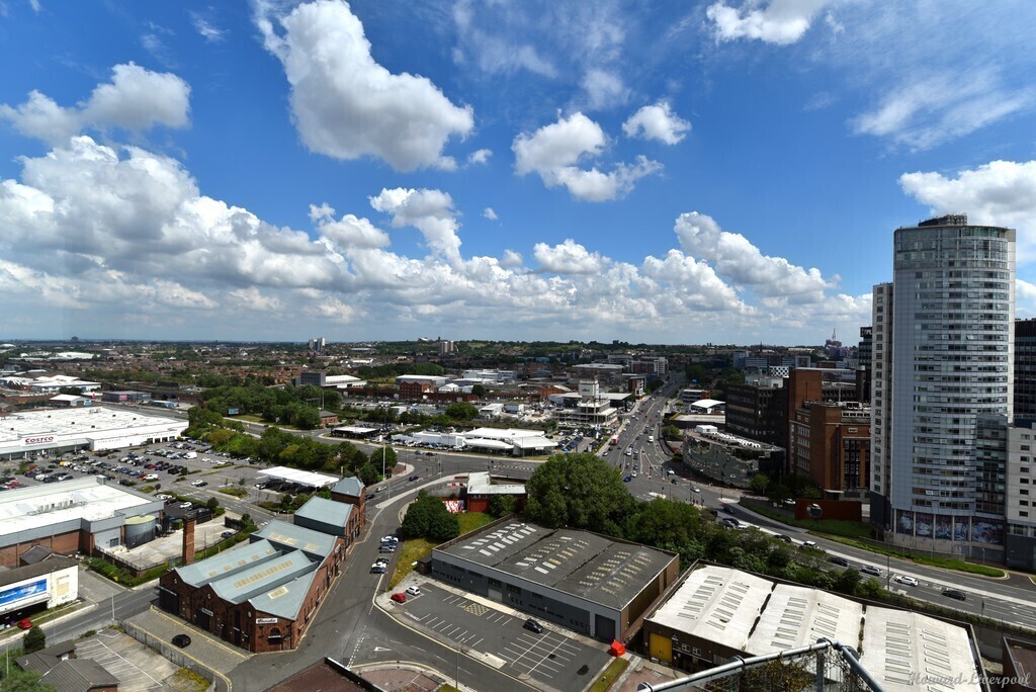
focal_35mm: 18
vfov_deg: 67.5
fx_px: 518
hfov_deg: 90.0
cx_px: 518
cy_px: 346
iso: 200
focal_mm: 18
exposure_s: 1/500
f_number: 11
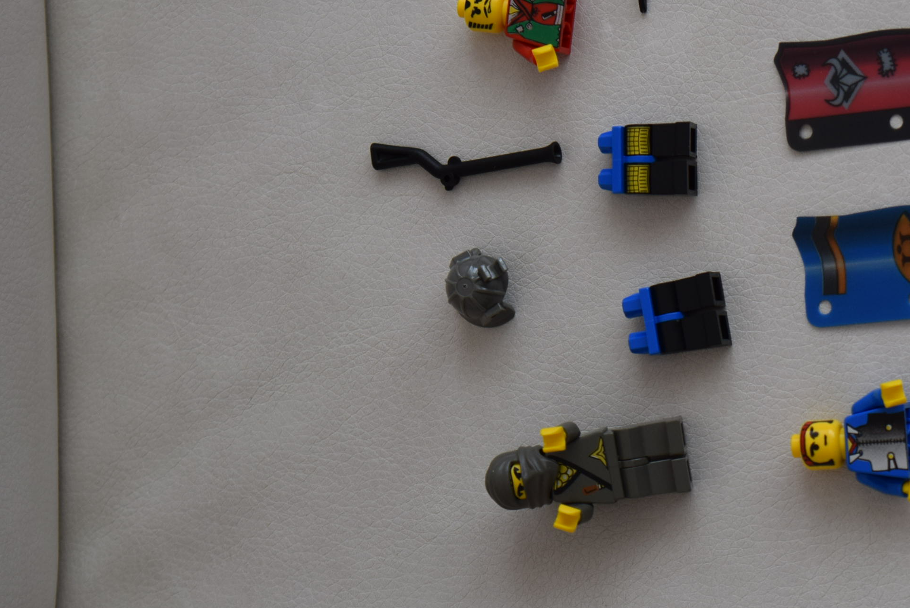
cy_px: 170
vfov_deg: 10.6
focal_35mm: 129
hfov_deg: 15.8
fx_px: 3257
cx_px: 694
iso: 400
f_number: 5.6
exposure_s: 1/80
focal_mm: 55
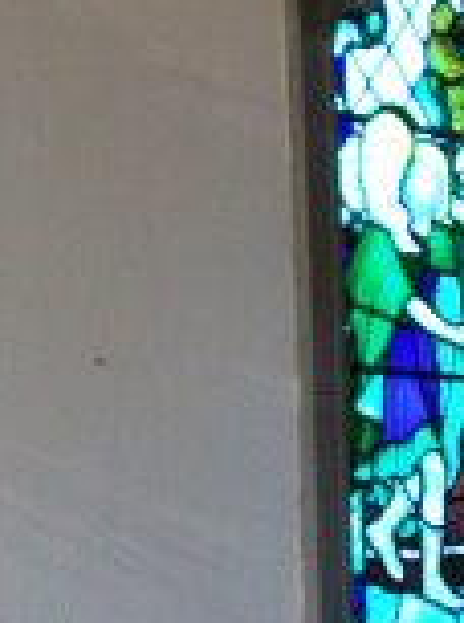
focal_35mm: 94
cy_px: 537
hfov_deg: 15.3
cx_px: -49
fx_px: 1687
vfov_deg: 20.6
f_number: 2.8
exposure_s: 1/8
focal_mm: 5.7
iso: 160
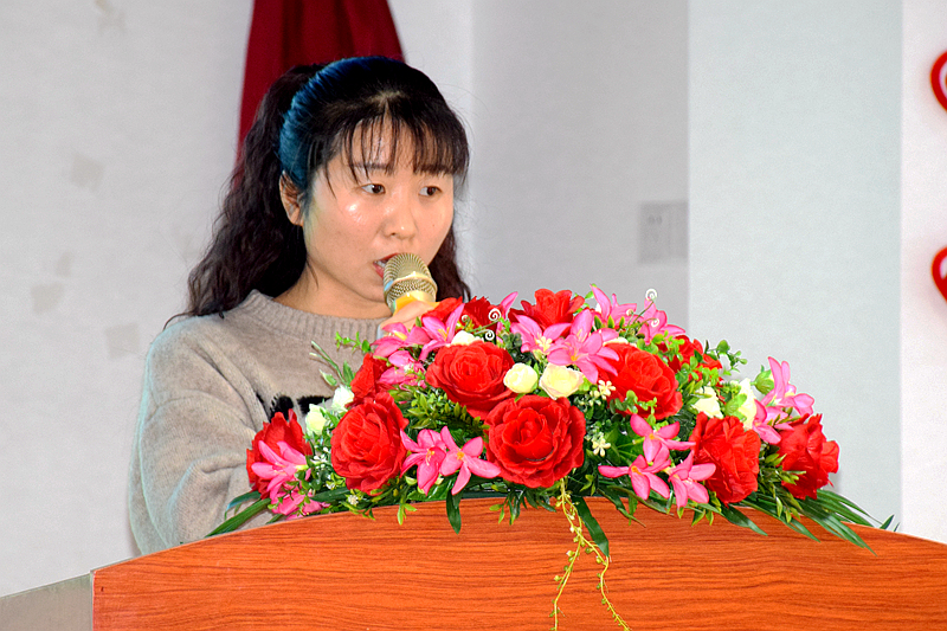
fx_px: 5523
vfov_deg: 6.5
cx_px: 474
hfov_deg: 9.8
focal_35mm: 210
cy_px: 316
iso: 1100
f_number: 5.6
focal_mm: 140
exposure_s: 1/60
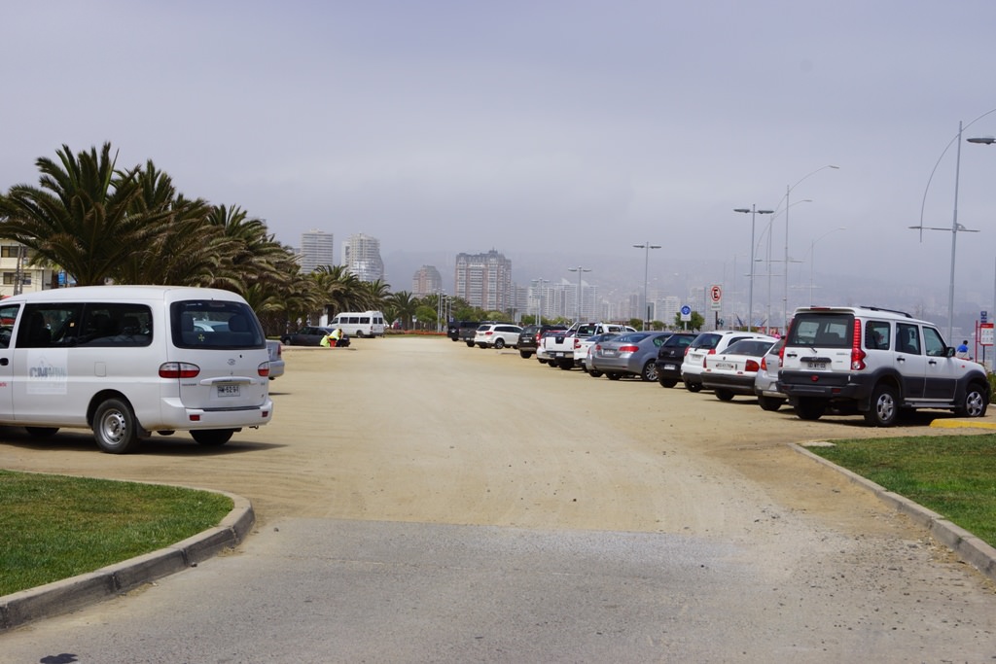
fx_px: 1453
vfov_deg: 25.8
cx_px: 498
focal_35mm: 52
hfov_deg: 37.8
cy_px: 332
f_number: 13
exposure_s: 1/320
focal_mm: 35
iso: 100
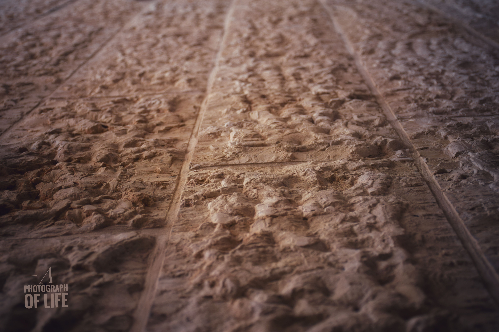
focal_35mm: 63
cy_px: 166
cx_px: 250
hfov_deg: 31.9
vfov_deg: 21.6
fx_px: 873
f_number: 4.5
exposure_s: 1/100
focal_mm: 42
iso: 100
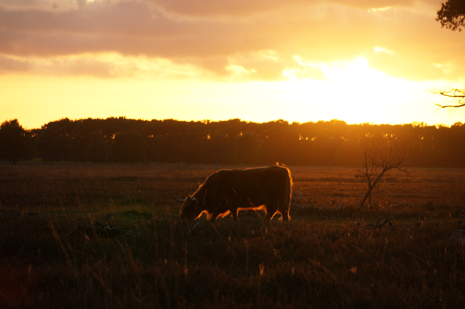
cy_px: 154
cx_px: 232
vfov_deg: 8.2
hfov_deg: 12.4
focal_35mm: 166
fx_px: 2148
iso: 200
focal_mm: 111
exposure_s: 1/160
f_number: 6.3
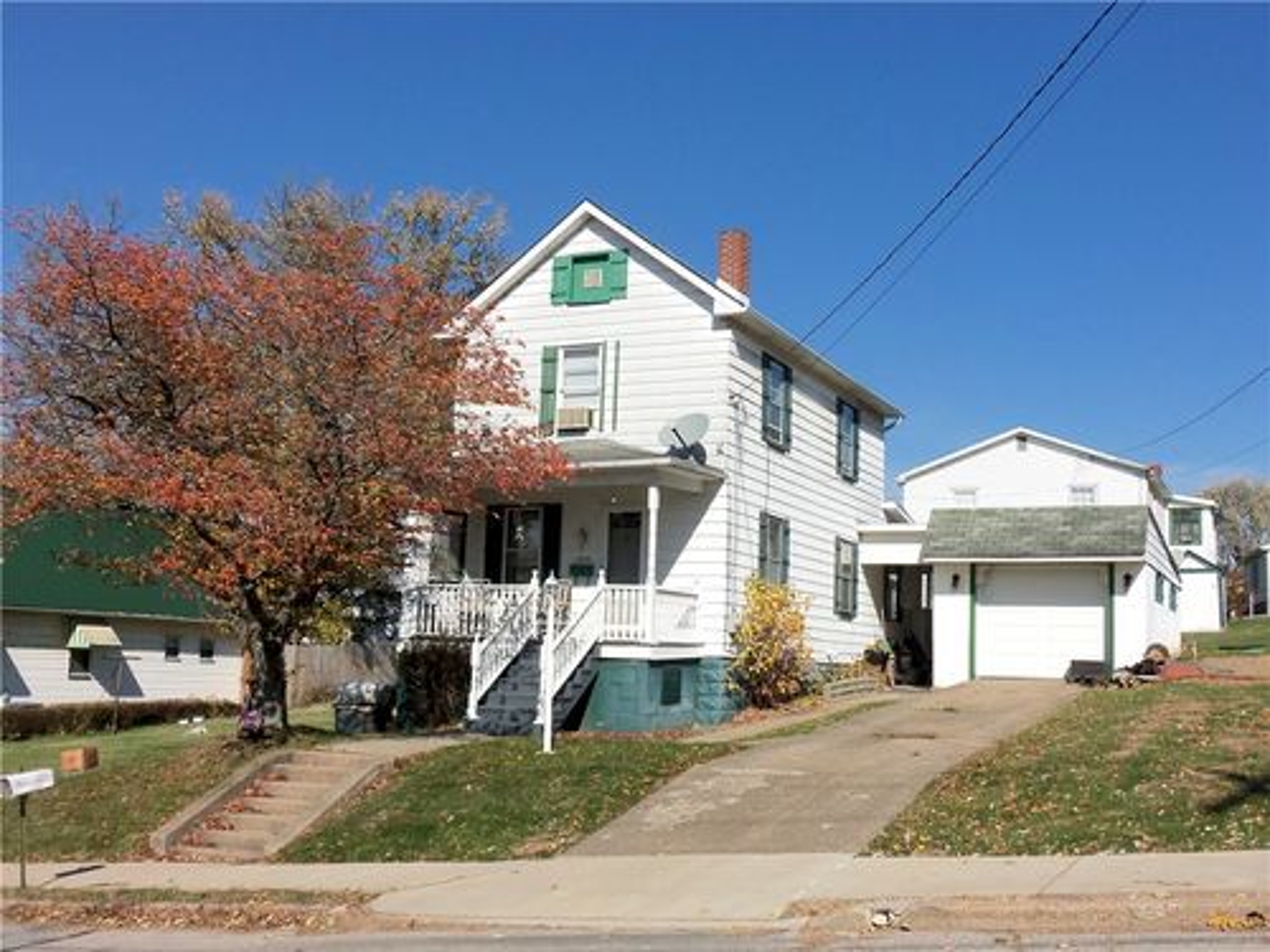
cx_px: 635
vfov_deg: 38.7
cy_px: 476
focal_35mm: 37
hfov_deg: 50.1
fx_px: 1357
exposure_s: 1/320
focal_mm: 6.7
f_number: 9.2
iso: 64
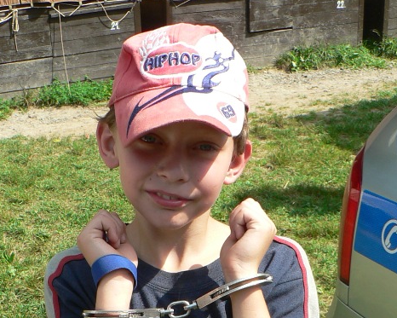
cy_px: 305
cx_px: 167
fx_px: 881
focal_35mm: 75
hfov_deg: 25.4
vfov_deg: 19.9
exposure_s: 1/320
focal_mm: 6
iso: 64
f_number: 4
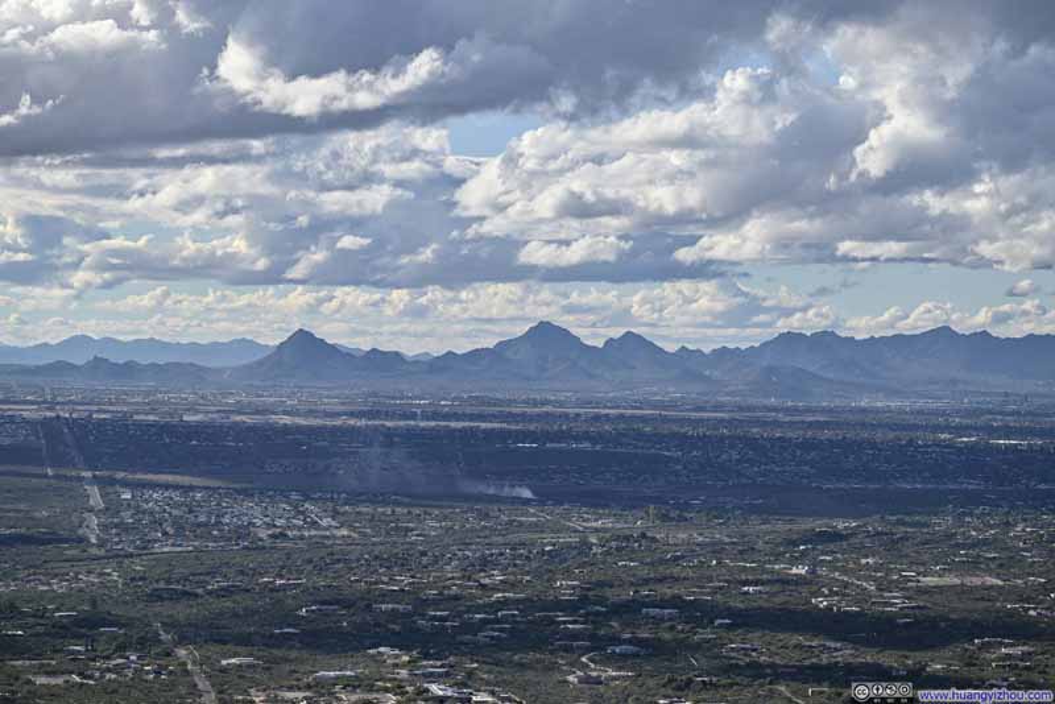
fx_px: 3518
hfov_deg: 17.1
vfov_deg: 11.4
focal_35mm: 120
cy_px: 352
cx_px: 528
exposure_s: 1/1250
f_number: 5.6
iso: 100
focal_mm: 120
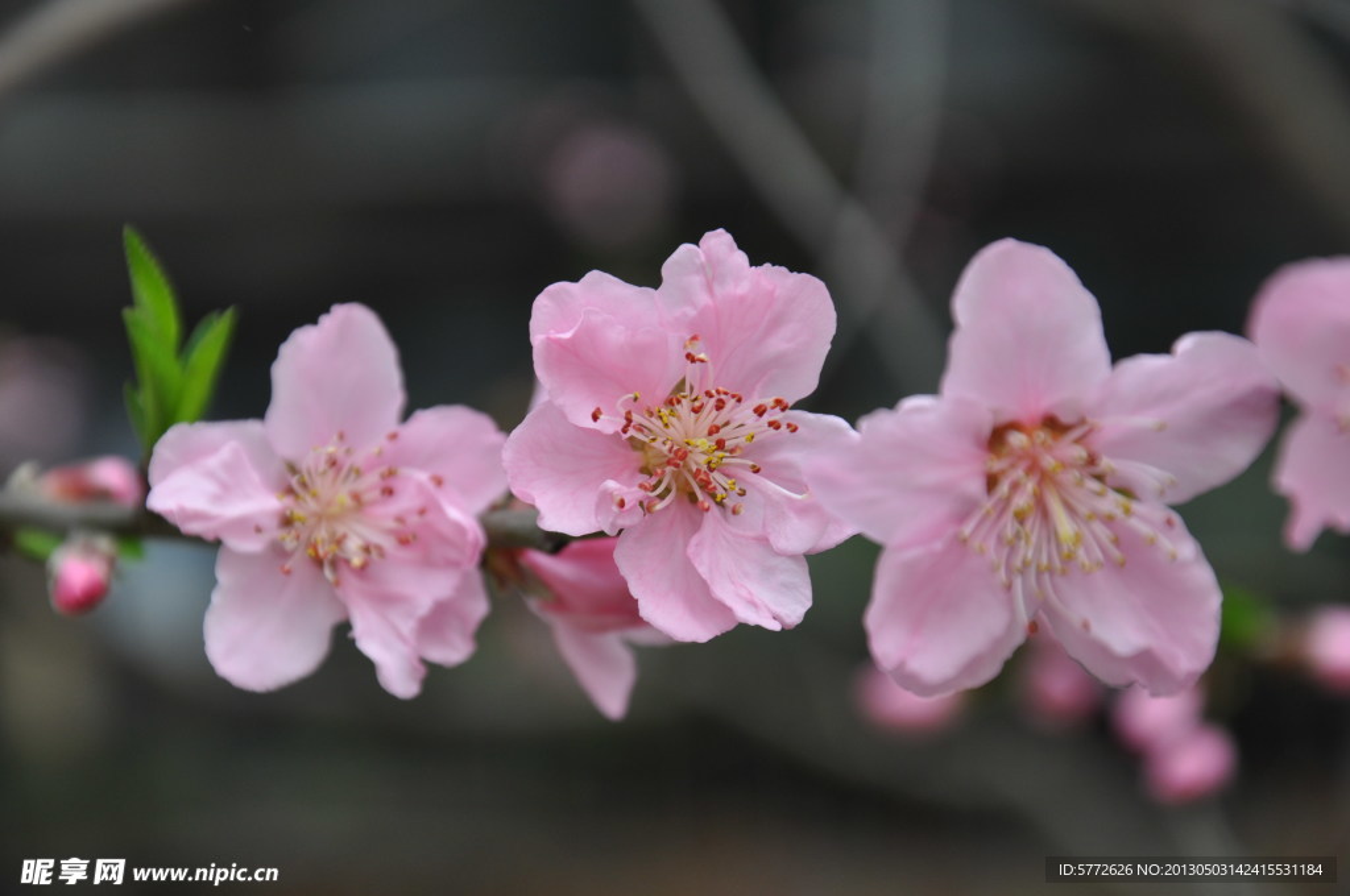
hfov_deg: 13.1
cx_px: 675
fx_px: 5899
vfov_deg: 8.7
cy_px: 448
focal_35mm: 158
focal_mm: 105
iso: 280
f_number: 8
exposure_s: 1/125
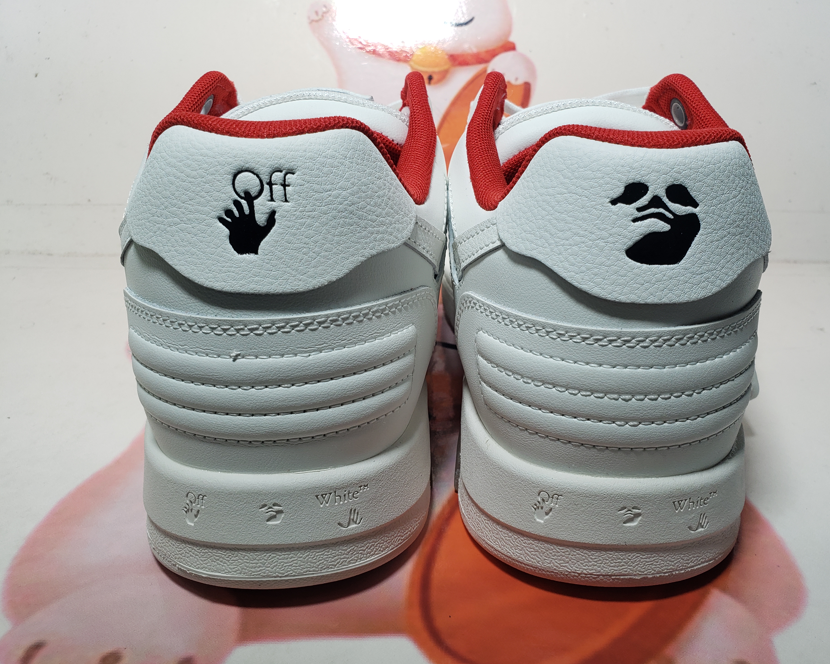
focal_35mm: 28
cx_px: 452
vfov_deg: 51.5
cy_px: 341
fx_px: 688
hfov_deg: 62.1
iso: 50
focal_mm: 4.3
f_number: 2.4
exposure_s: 1/165
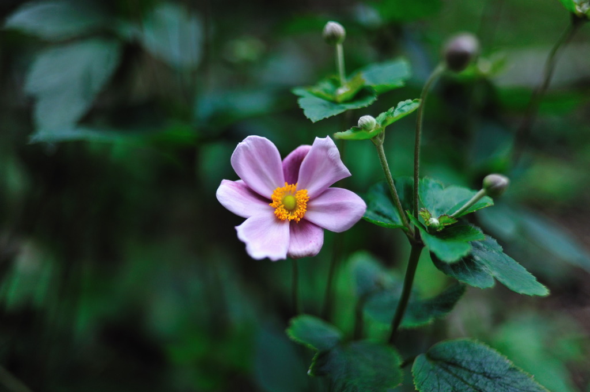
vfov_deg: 37.8
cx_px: 295
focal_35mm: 35
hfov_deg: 54.5
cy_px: 196
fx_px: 573
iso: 250
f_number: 2
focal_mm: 35
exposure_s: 1/500
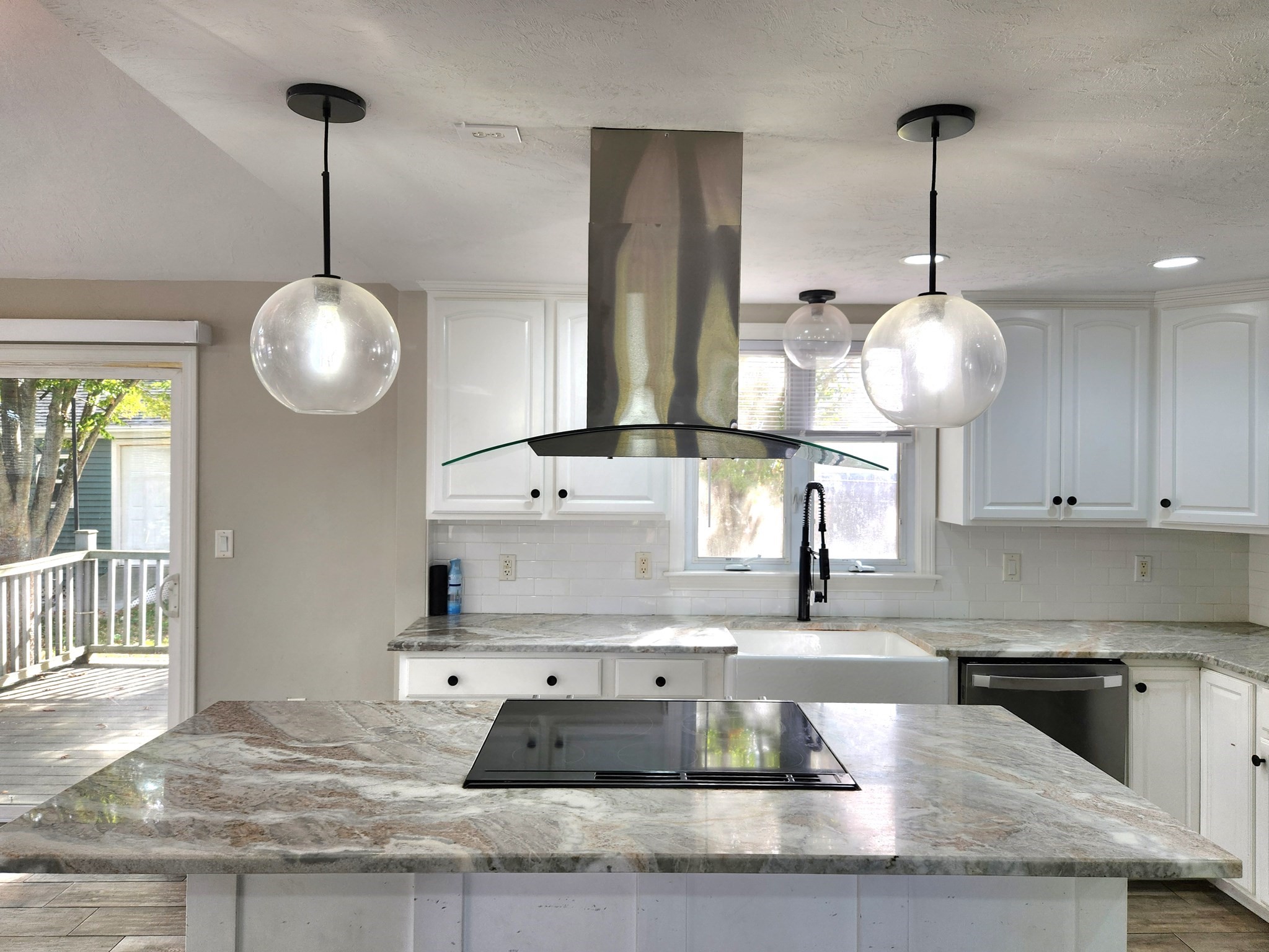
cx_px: 634
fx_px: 843
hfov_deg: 73.9
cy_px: 476
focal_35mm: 23
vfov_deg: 58.9
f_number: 1.8
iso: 50
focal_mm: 5.4
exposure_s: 1/120
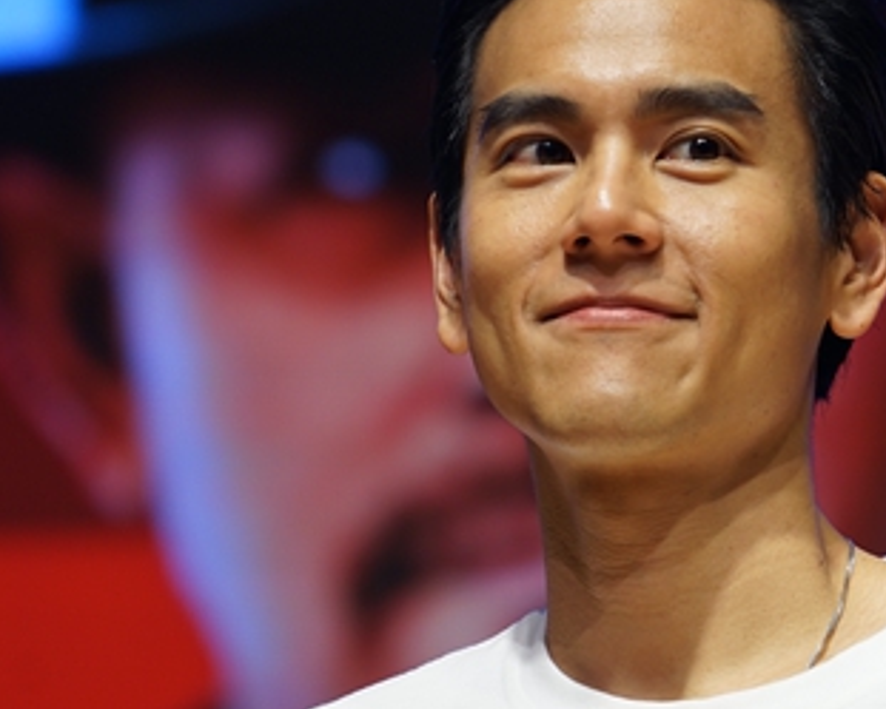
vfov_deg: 3.4
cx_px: 544
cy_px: 347
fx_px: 11856
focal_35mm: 452
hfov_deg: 4.3
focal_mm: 200
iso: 320
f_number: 4
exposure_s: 1/100
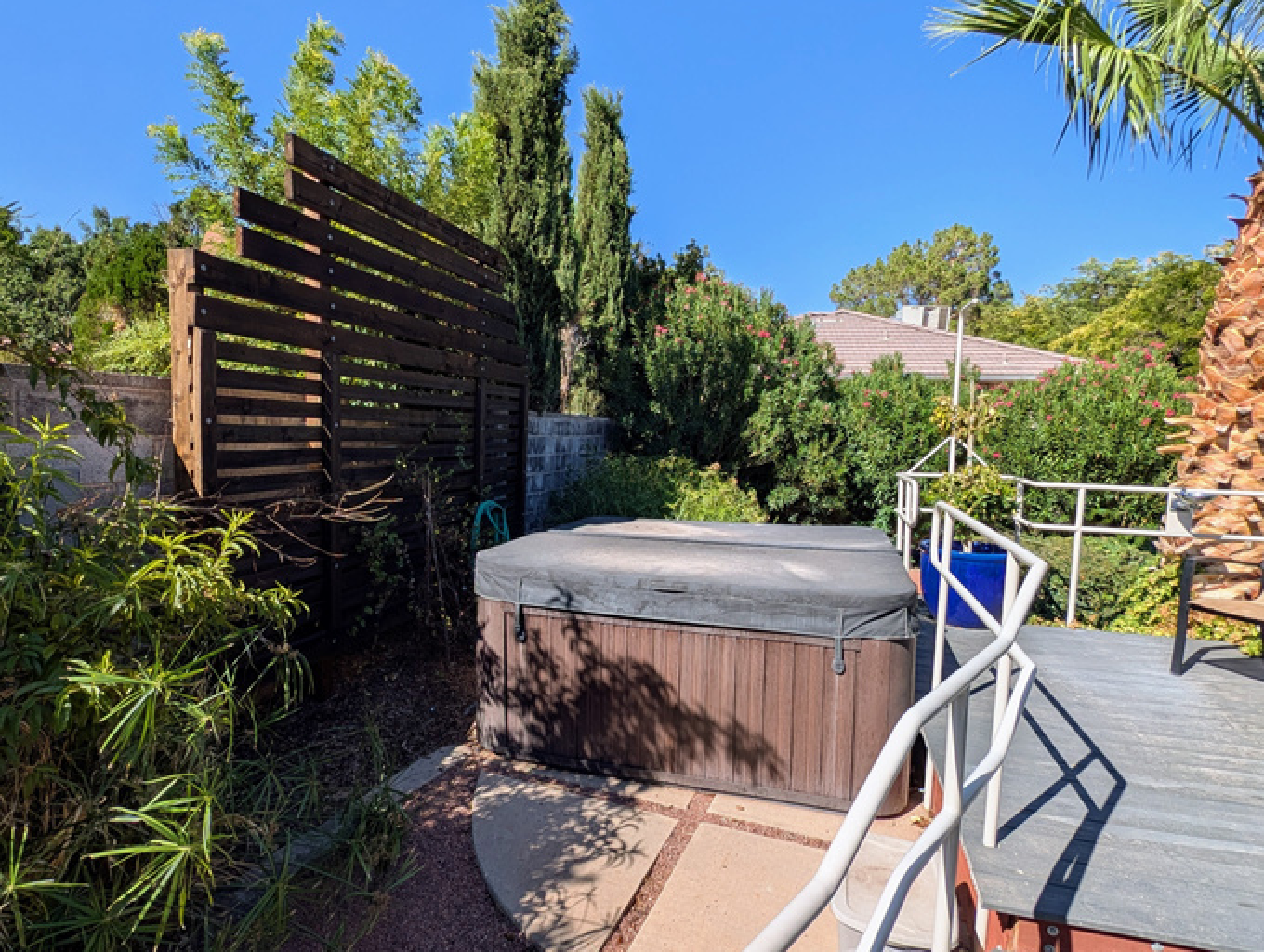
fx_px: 658
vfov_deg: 71.7
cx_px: 599
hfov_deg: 87.6
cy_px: 496
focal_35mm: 18
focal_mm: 2.23
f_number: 1.95
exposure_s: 1/1385
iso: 37
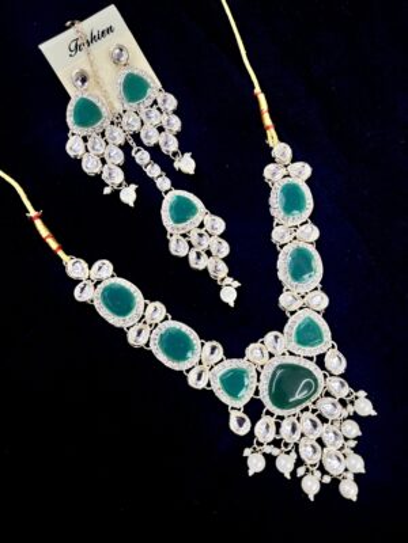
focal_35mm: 26
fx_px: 409
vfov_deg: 67.3
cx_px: 204
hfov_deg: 53.1
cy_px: 272
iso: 32
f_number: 1.6
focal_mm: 5.1
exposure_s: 1/100
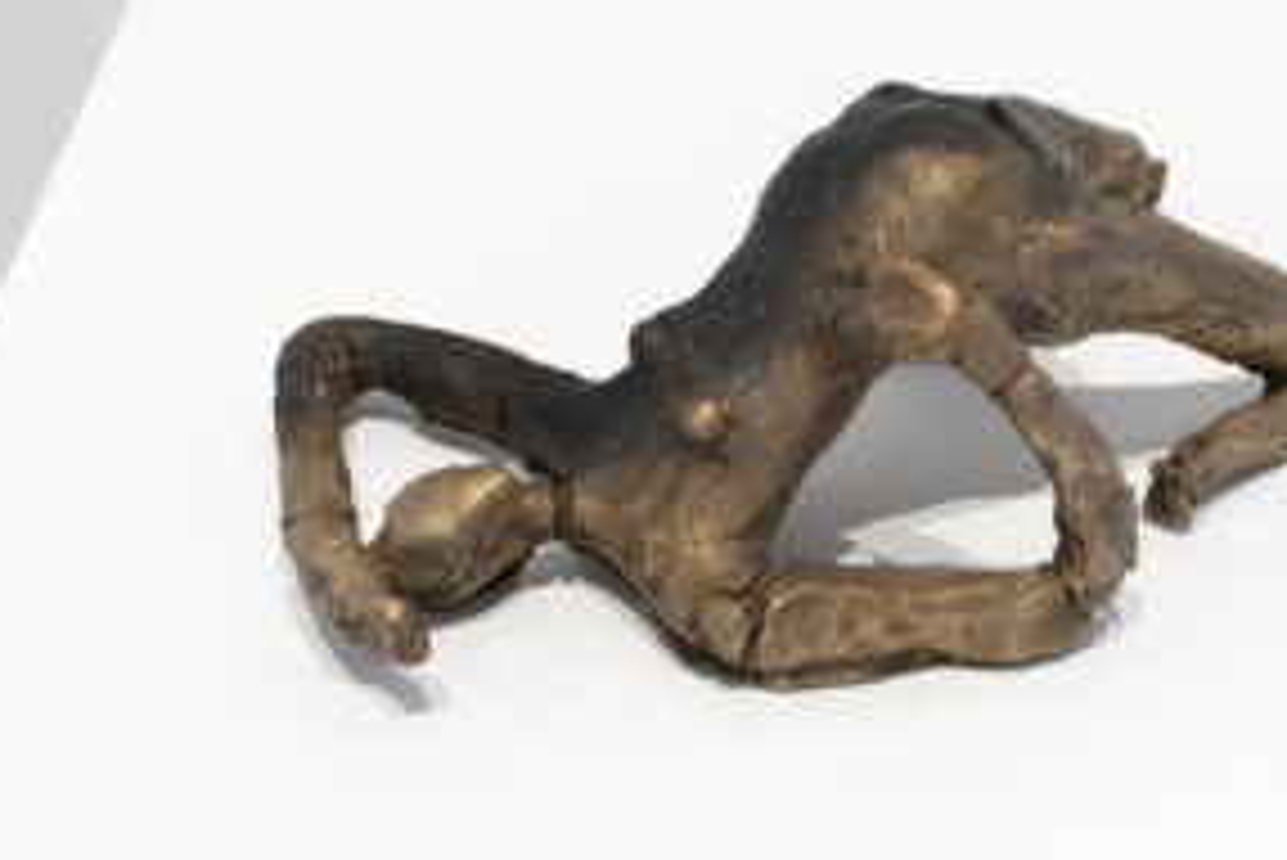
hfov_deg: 40.6
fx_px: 1717
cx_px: 855
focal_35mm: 48
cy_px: 410
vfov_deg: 28.1
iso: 100
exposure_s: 1/1.25
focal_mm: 35
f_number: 14
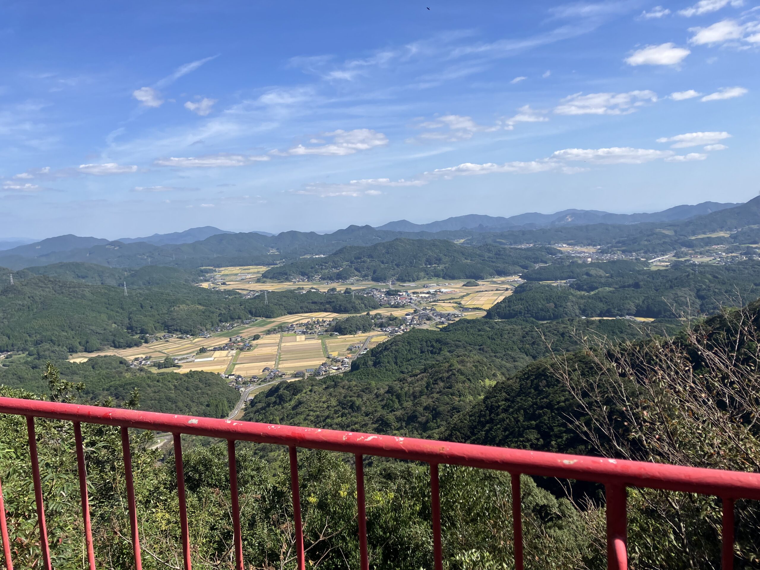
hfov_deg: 63.4
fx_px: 615
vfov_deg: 49.7
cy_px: 285
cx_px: 380
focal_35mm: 28
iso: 32
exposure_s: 1/1736
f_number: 1.8
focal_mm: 3.99
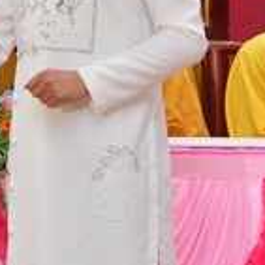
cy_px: -73
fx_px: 1966
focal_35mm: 227
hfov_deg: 7.6
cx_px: -102
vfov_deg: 7.6
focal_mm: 58
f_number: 7.1
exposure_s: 1/125
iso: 1250
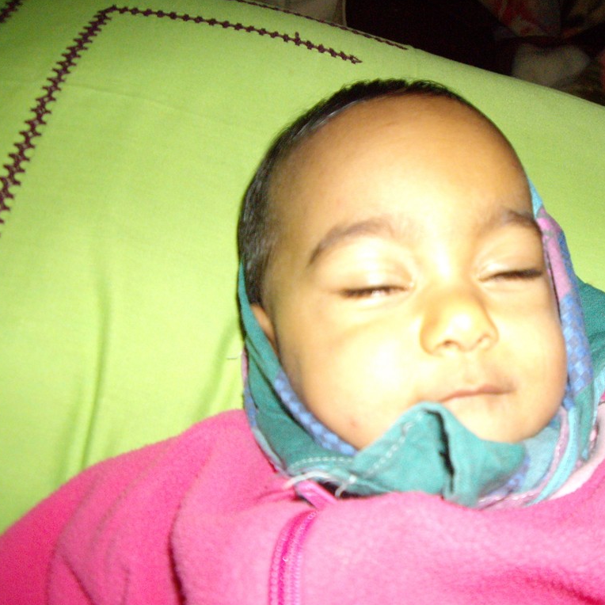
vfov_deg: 37.6
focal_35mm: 45
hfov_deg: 37.2
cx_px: 395
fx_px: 890
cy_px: 302
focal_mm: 6.2
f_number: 2.7
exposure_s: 1/40
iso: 400
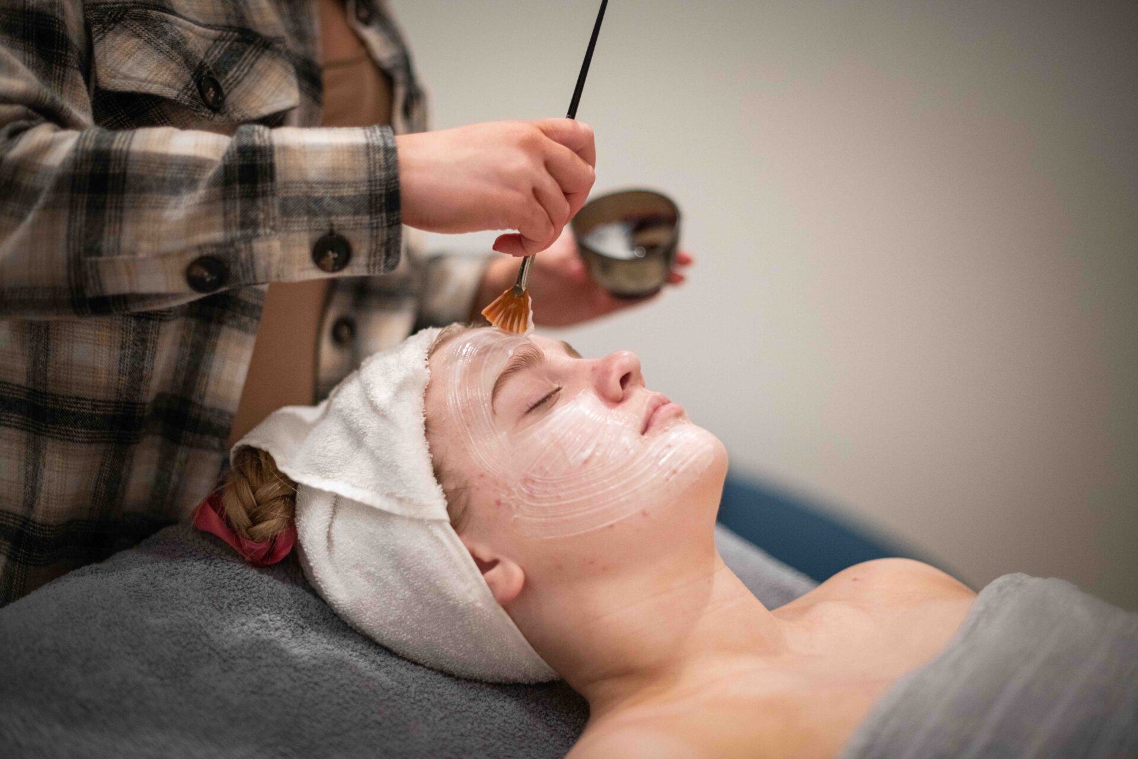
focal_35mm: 50
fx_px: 1580
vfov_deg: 27.0
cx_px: 569
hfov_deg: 39.6
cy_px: 380
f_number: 1.6
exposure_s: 1/640
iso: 2000
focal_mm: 50
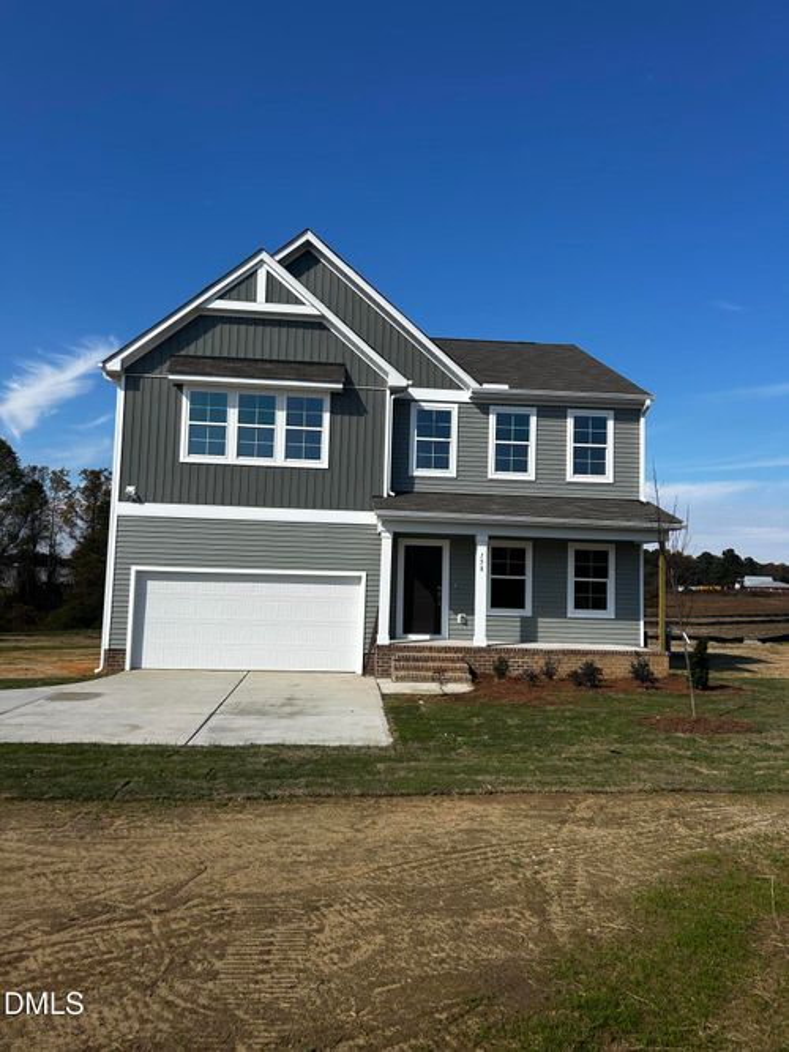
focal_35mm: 26
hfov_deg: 53.0
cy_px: 526
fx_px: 790
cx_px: 394
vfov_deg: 67.3
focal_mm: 5.7
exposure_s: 1/4831
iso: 50
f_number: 1.5
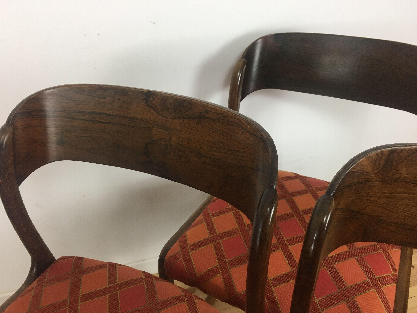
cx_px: 208
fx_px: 349
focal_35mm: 29
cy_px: 156
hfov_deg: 61.7
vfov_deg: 48.2
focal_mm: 4.15
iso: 50
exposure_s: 1/33
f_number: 2.2
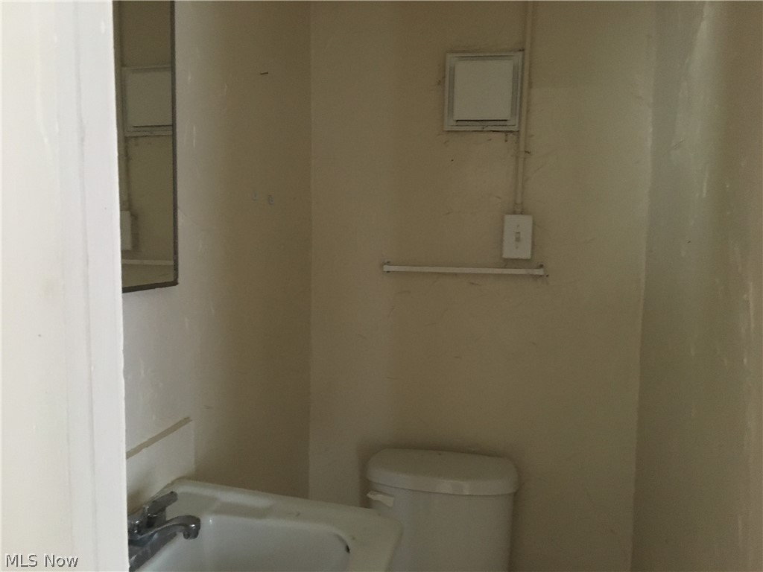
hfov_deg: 61.7
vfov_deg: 48.2
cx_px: 382
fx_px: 639
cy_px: 286
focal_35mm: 29
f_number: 2.2
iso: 200
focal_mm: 4.15
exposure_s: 1/20
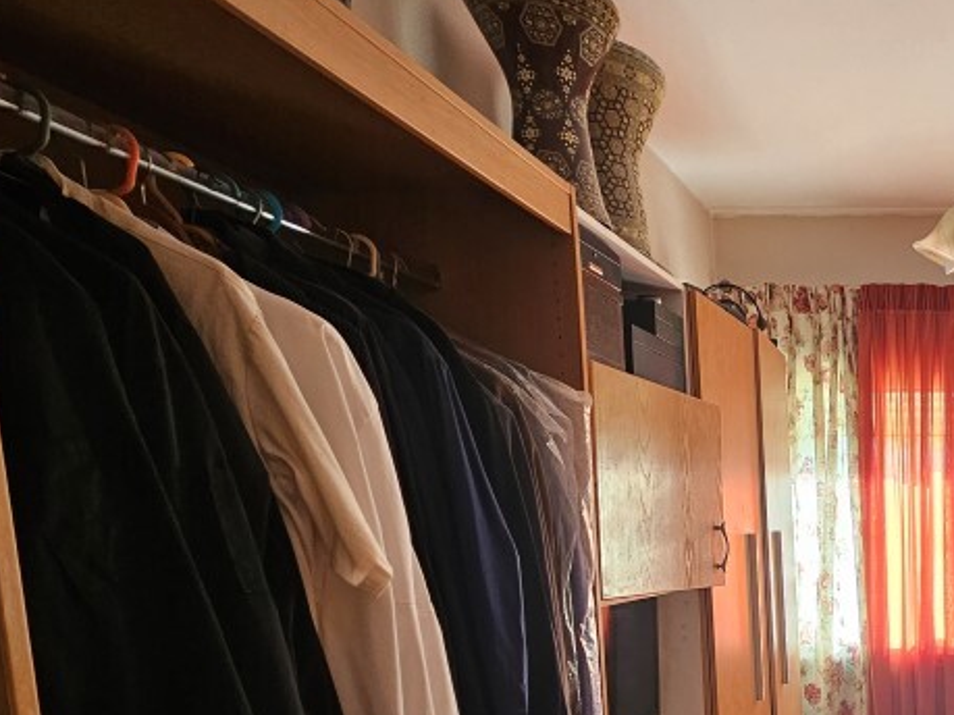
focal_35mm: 29
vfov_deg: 44.1
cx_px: 1033
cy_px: 638
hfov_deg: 46.6
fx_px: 799
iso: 100
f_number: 2.2
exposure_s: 1/50
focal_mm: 2.2
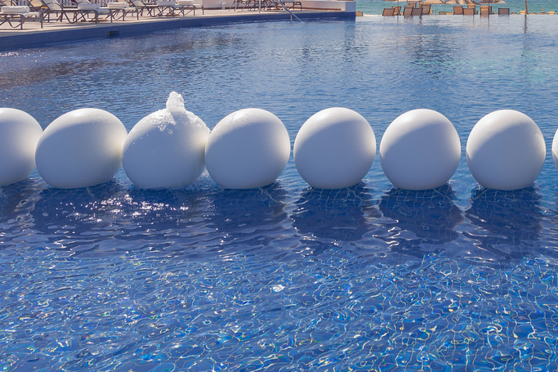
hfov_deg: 39.3
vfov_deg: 26.7
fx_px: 697
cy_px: -67
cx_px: 538
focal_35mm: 45
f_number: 5.6
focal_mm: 16
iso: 50
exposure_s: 1/250
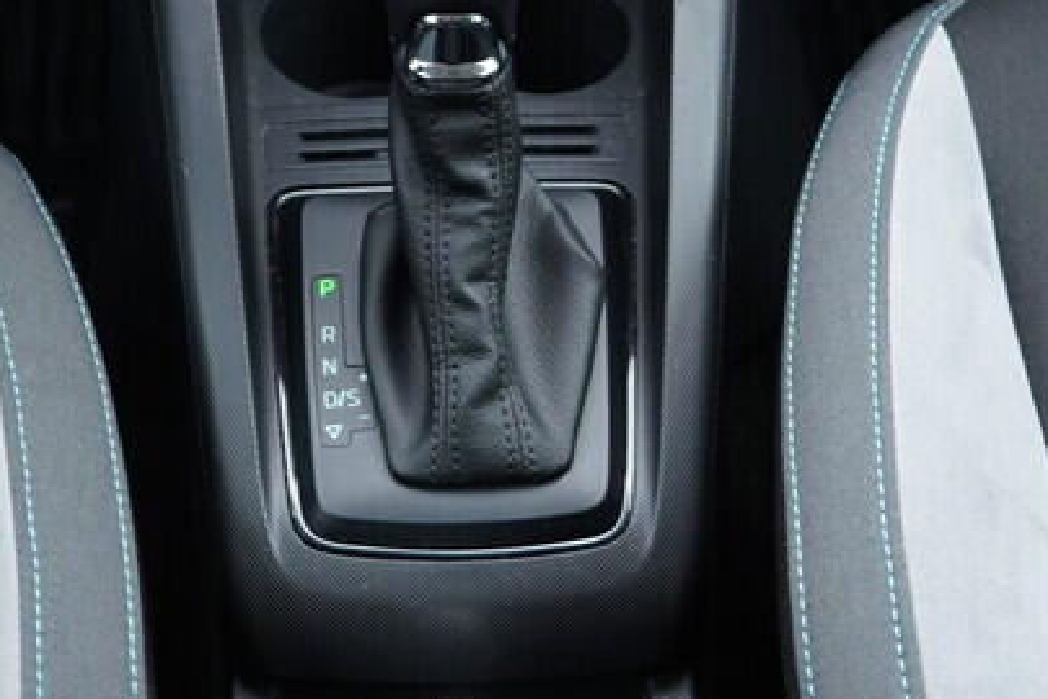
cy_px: 89
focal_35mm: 91
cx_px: 450
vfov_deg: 14.9
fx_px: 2649
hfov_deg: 22.4
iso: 400
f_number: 2.8
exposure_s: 1/40
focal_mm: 24
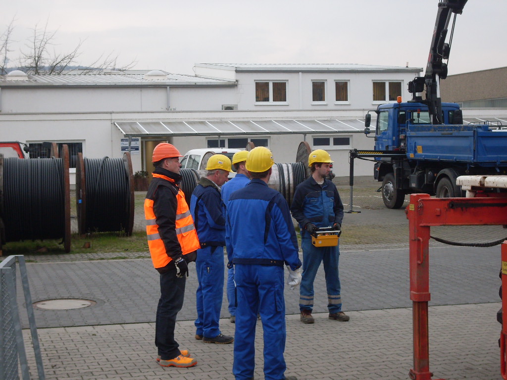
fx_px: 1186
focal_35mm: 81
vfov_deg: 18.2
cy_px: 190
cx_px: 254
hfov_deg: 24.1
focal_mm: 13.5
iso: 100
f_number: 4
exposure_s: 1/90
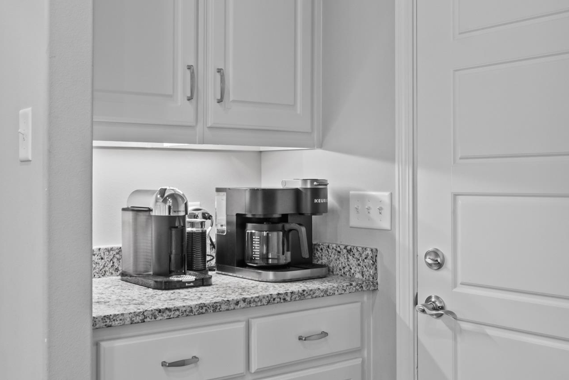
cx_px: 174
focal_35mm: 41
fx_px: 648
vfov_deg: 32.6
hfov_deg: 46.4
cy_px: 183
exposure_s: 1/1.67
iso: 800
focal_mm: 13.8
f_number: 9
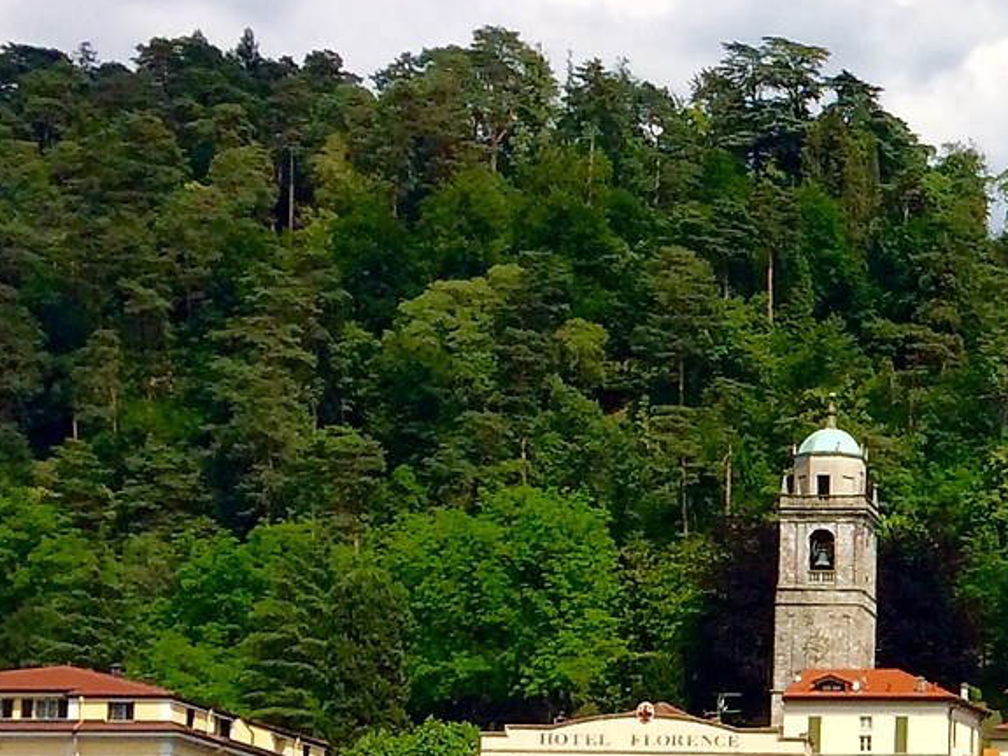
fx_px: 3523
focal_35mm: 121
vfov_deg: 12.1
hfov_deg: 14.6
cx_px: 1727
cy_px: 689
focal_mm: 4.15
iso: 32
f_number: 2.2
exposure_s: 1/2933
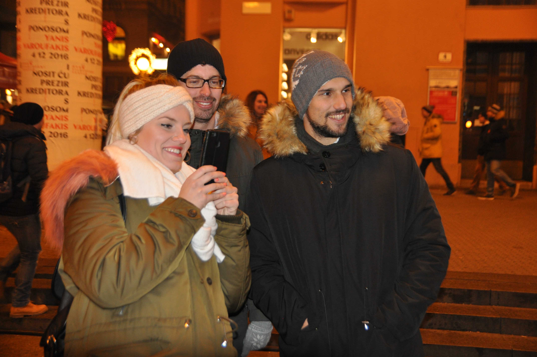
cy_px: 178
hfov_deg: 35.1
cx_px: 268
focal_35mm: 57
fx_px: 849
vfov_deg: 23.7
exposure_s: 1/60
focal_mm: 38
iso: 800
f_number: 2.8
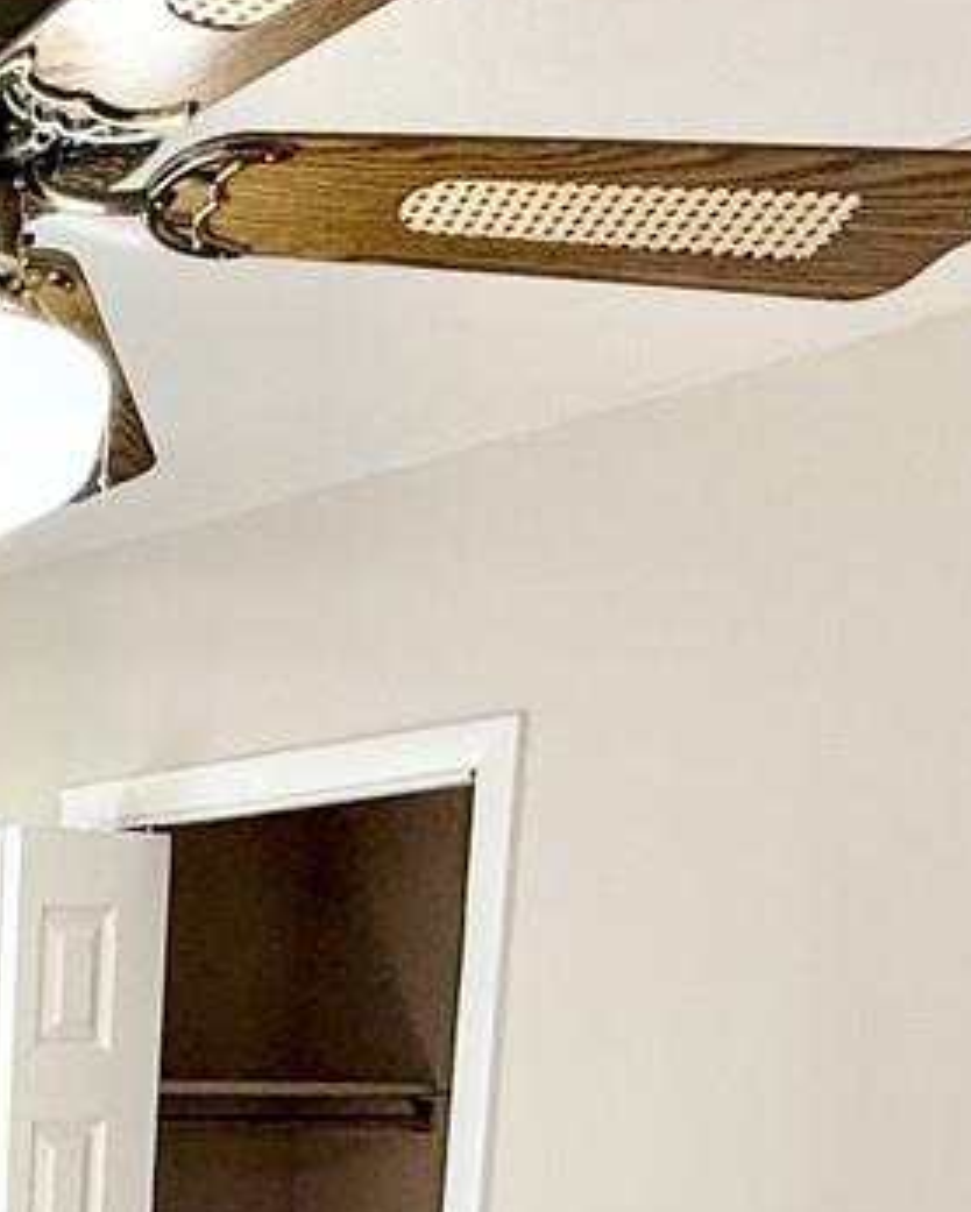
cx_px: -660
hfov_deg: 19.5
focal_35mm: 63
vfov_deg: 26.0
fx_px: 2261
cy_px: 1540
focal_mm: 2.22
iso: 100
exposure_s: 1/120
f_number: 2.2
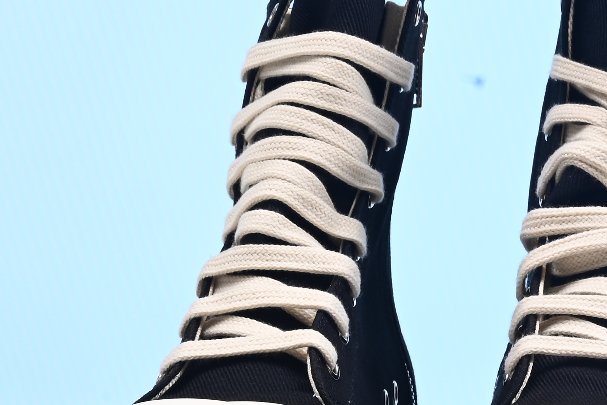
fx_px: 2395
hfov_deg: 14.2
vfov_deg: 9.7
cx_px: 607
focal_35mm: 142
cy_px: 213
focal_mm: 40
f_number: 16
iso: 100
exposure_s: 1/2
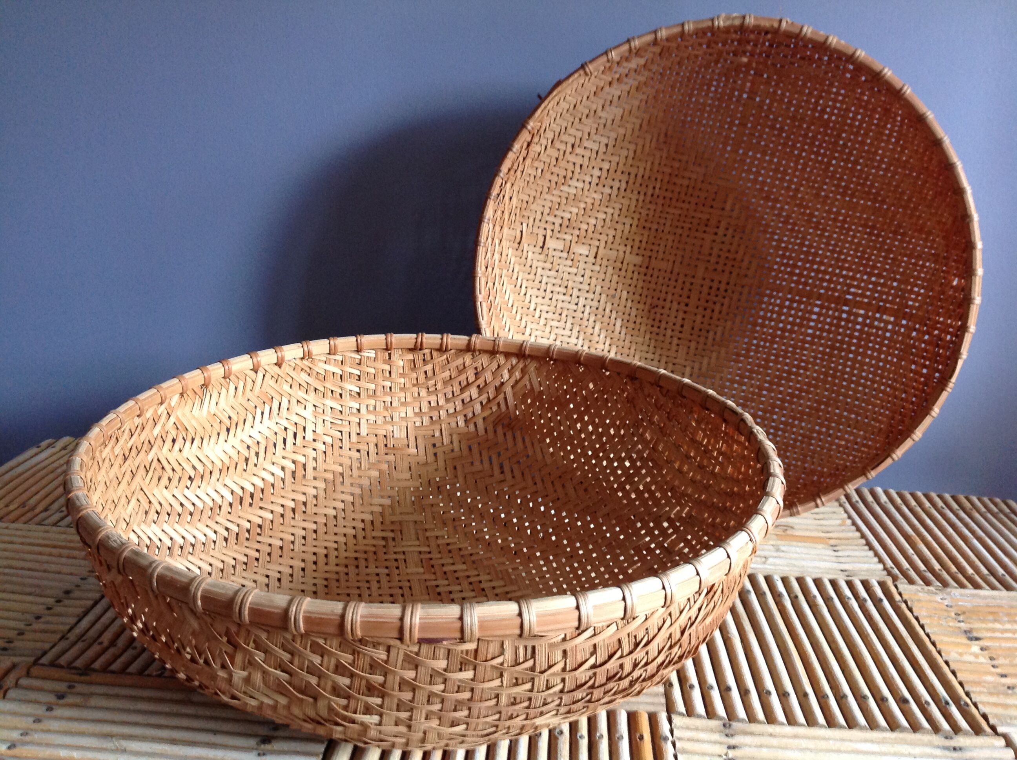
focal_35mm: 35
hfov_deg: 52.7
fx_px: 1027
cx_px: 508
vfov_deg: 40.6
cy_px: 380
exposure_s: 1/15
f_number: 2.4
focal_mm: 4.28
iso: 160
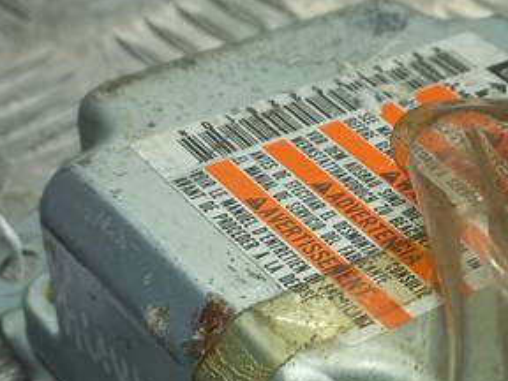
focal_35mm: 89
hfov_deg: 21.7
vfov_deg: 16.2
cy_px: 392
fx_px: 1306
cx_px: 423
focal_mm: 4.6
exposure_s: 1/100
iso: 32
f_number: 1.8
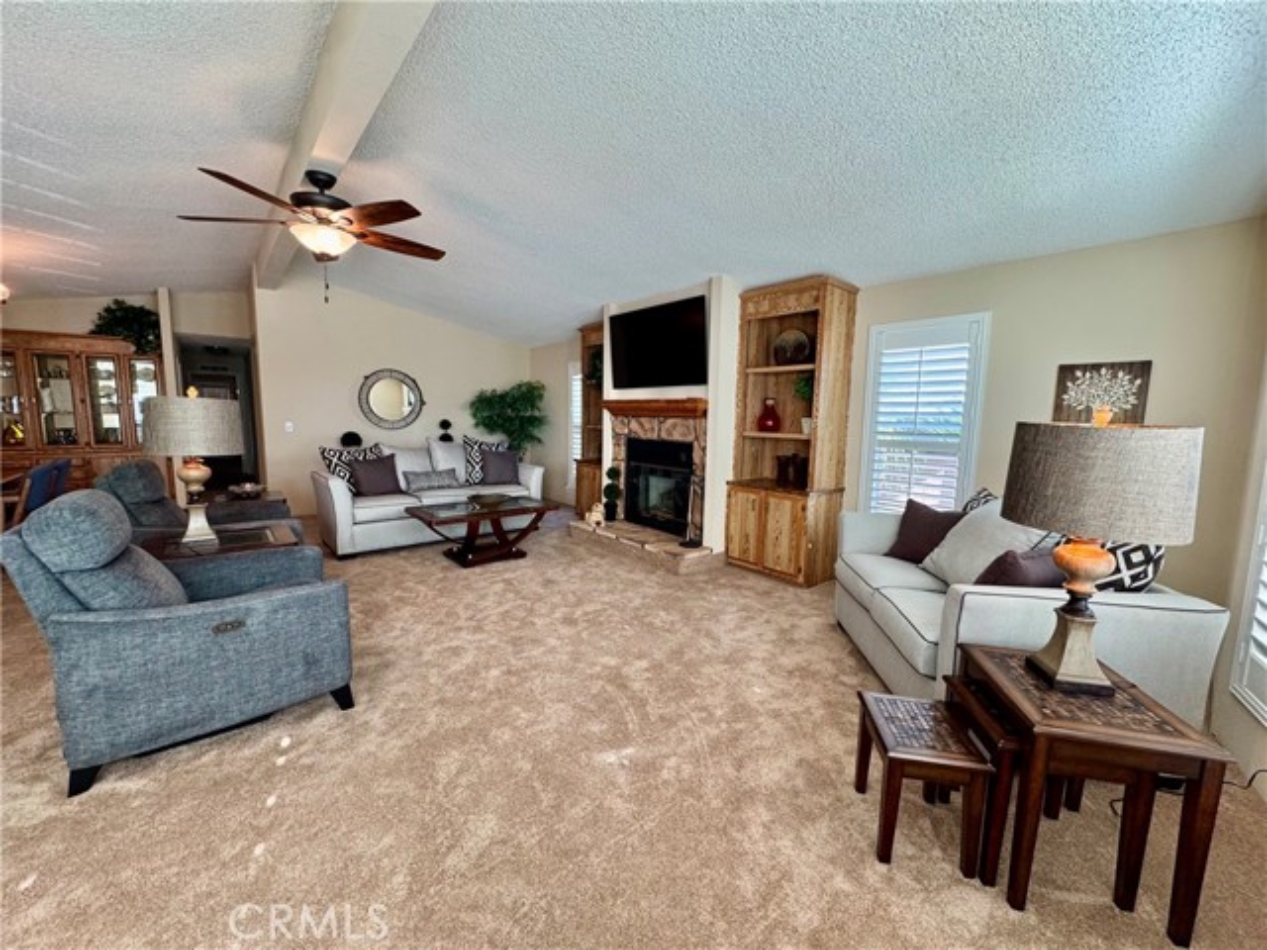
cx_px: 634
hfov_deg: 102.1
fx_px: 512
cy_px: 475
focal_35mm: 14
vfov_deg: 85.7
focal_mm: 2.22
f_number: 2.2
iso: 200
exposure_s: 1/120
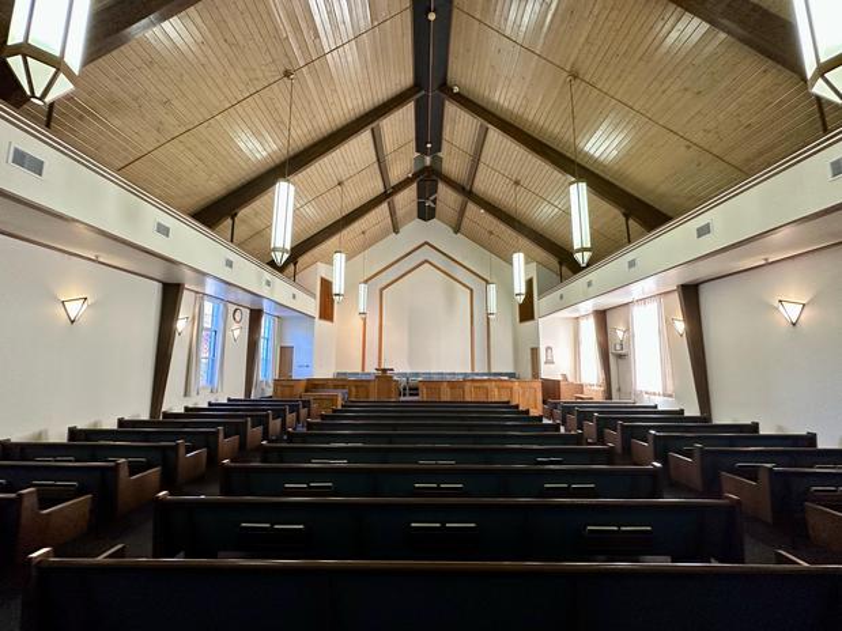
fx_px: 340
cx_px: 421
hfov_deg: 102.1
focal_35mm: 14
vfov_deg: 85.7
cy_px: 316
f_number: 2.2
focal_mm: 2.22
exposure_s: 1/60
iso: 160
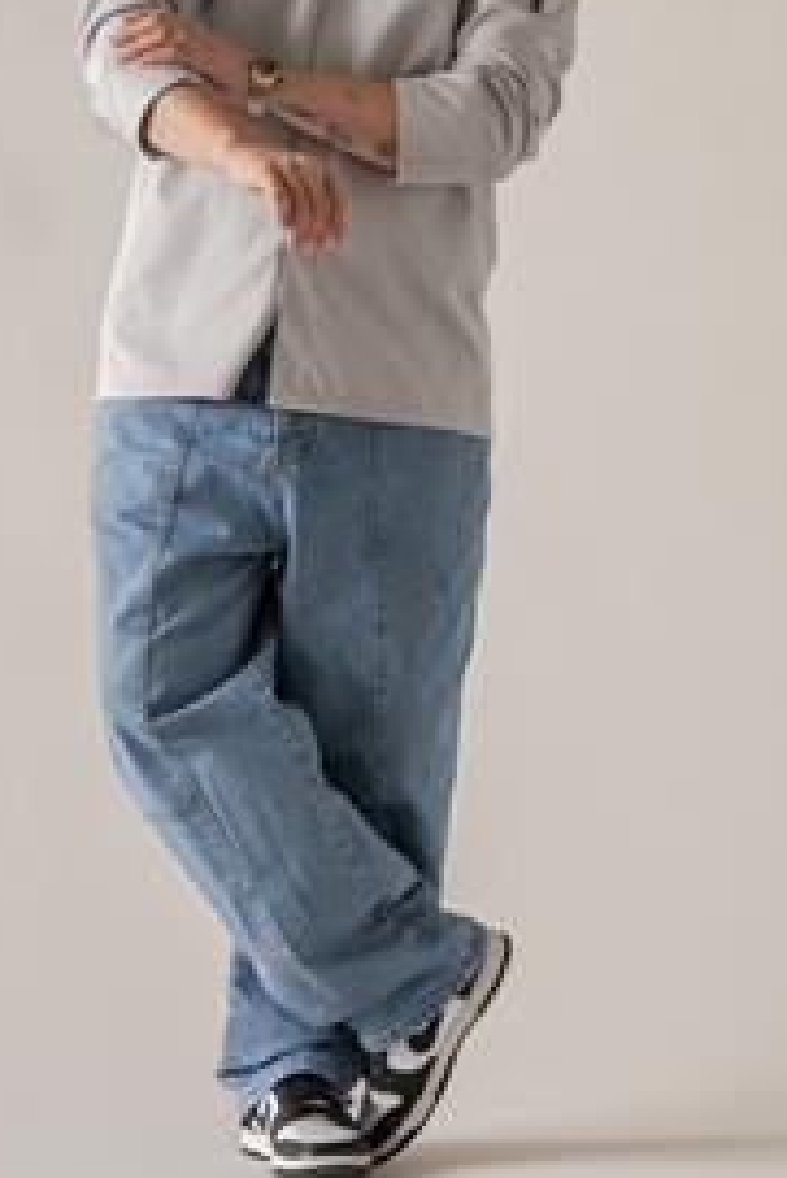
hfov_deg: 7.2
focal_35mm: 192
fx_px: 6287
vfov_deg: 10.7
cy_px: 326
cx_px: 330
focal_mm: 112
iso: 200
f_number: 11
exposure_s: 1/160
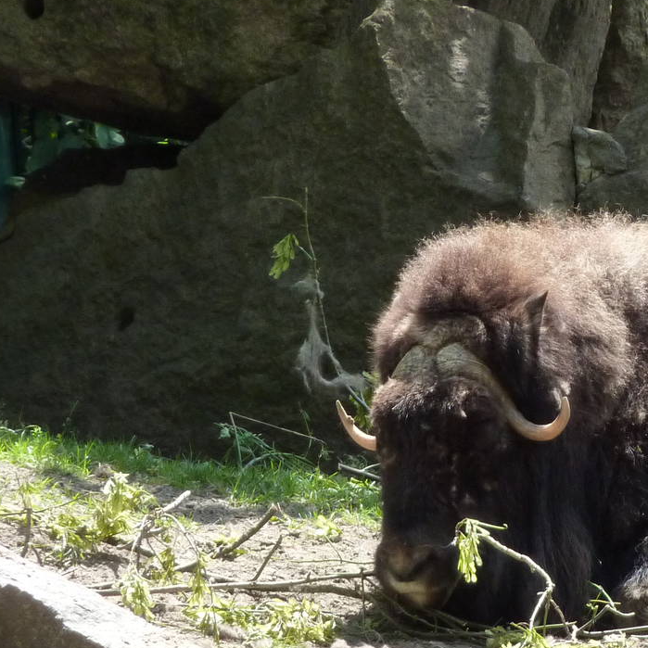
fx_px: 12856
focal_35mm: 607
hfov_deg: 2.9
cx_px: 477
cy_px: 476
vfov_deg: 2.9
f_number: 4.9
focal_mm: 49.2
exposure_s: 1/250
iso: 250
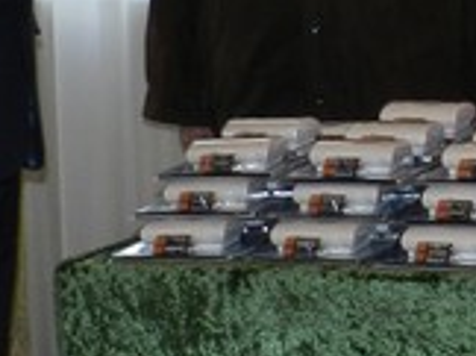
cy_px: -24
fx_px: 2581
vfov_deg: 7.8
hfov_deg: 10.0
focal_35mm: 188
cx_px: 840
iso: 200
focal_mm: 6.7
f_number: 4
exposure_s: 1/30
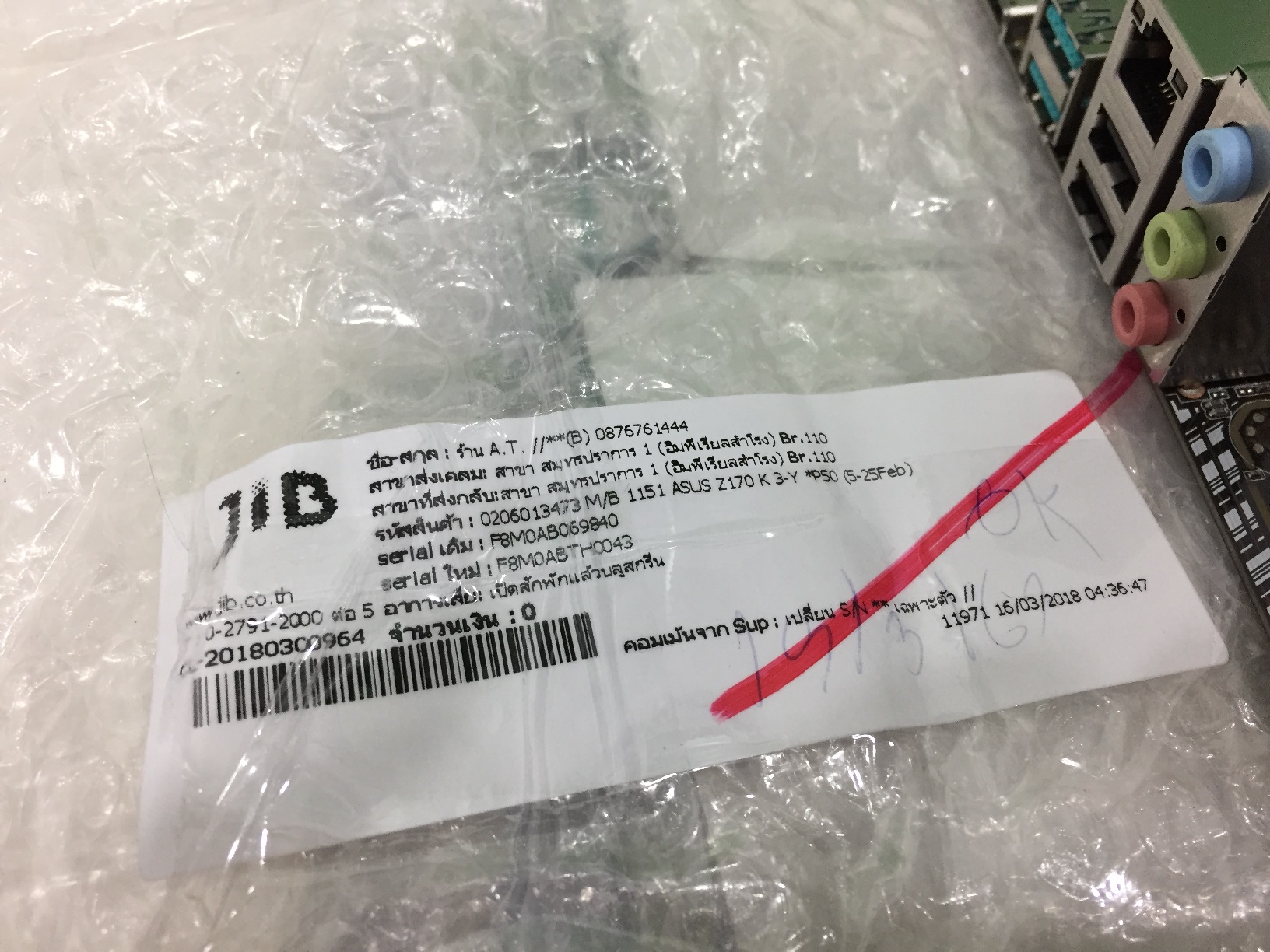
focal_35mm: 29
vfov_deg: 48.2
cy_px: 476
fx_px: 1064
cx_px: 635
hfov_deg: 61.7
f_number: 2.2
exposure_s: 1/33
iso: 64
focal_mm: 4.15
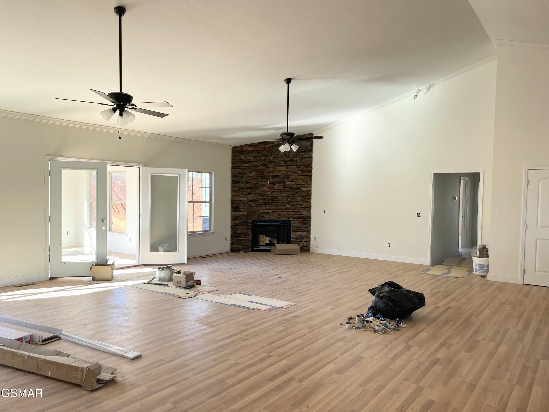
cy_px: 206
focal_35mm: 25
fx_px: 396
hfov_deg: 69.4
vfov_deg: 54.9
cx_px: 274
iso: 40
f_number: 1.6
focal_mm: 5.1
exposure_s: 1/121
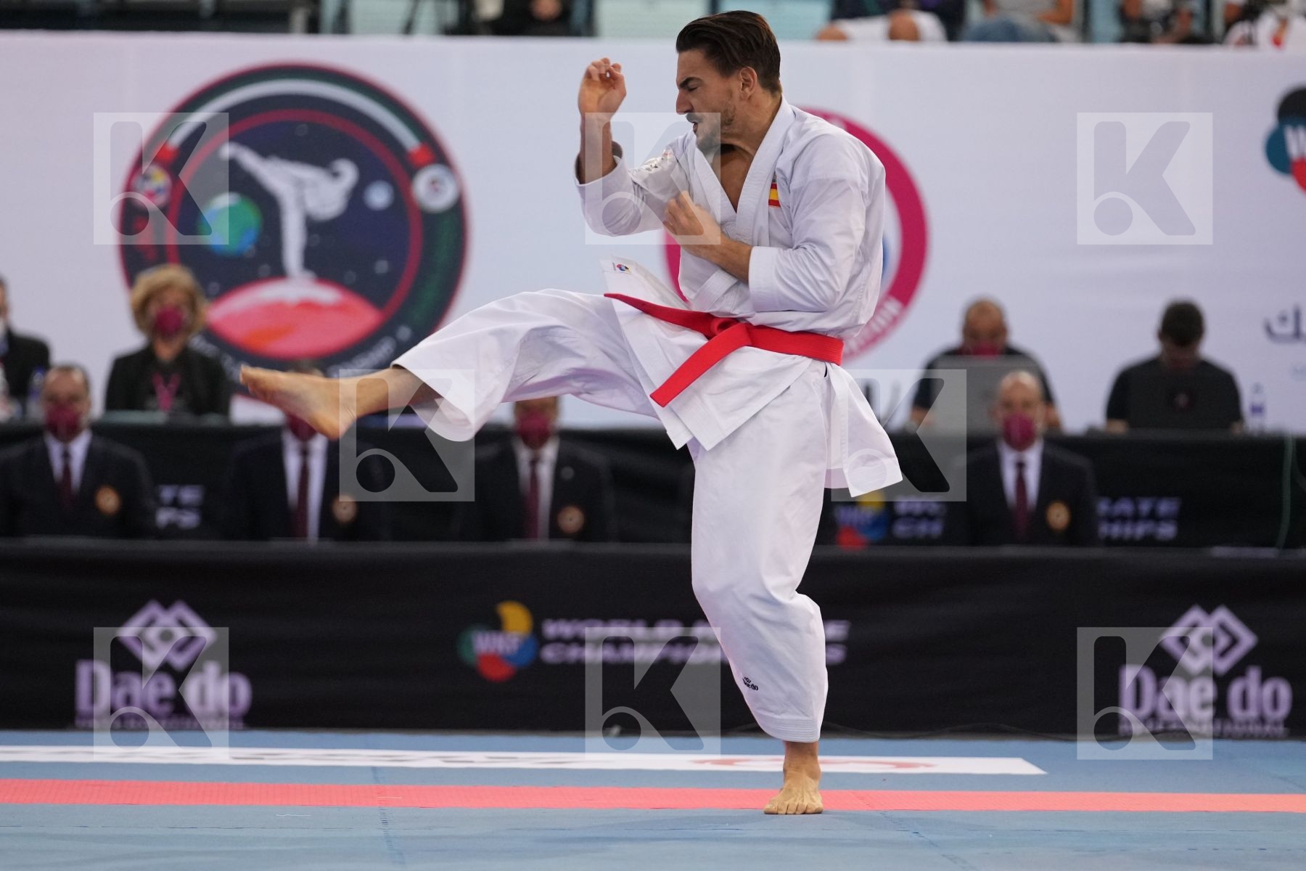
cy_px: 436
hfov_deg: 7.4
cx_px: 653
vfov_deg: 4.9
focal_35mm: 280
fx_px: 10157
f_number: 2.8
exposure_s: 1/1000
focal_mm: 187
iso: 2500
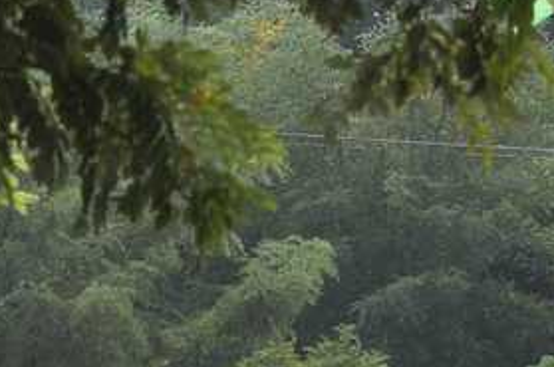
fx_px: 9263
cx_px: 276
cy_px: 819
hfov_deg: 3.4
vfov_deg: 2.3
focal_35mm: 603
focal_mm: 70
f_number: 6.3
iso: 200
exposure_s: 1/1000
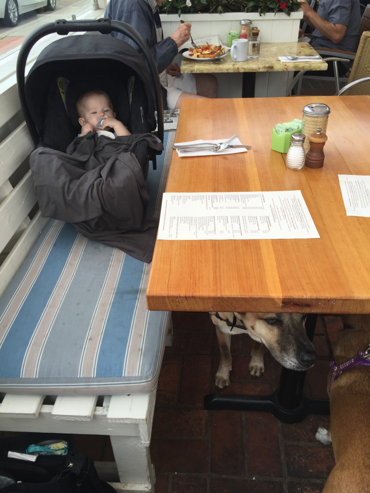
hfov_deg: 48.2
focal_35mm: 29
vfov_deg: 61.7
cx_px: 185
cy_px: 246
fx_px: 413
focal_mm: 4.15
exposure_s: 1/199
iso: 32
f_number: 2.2
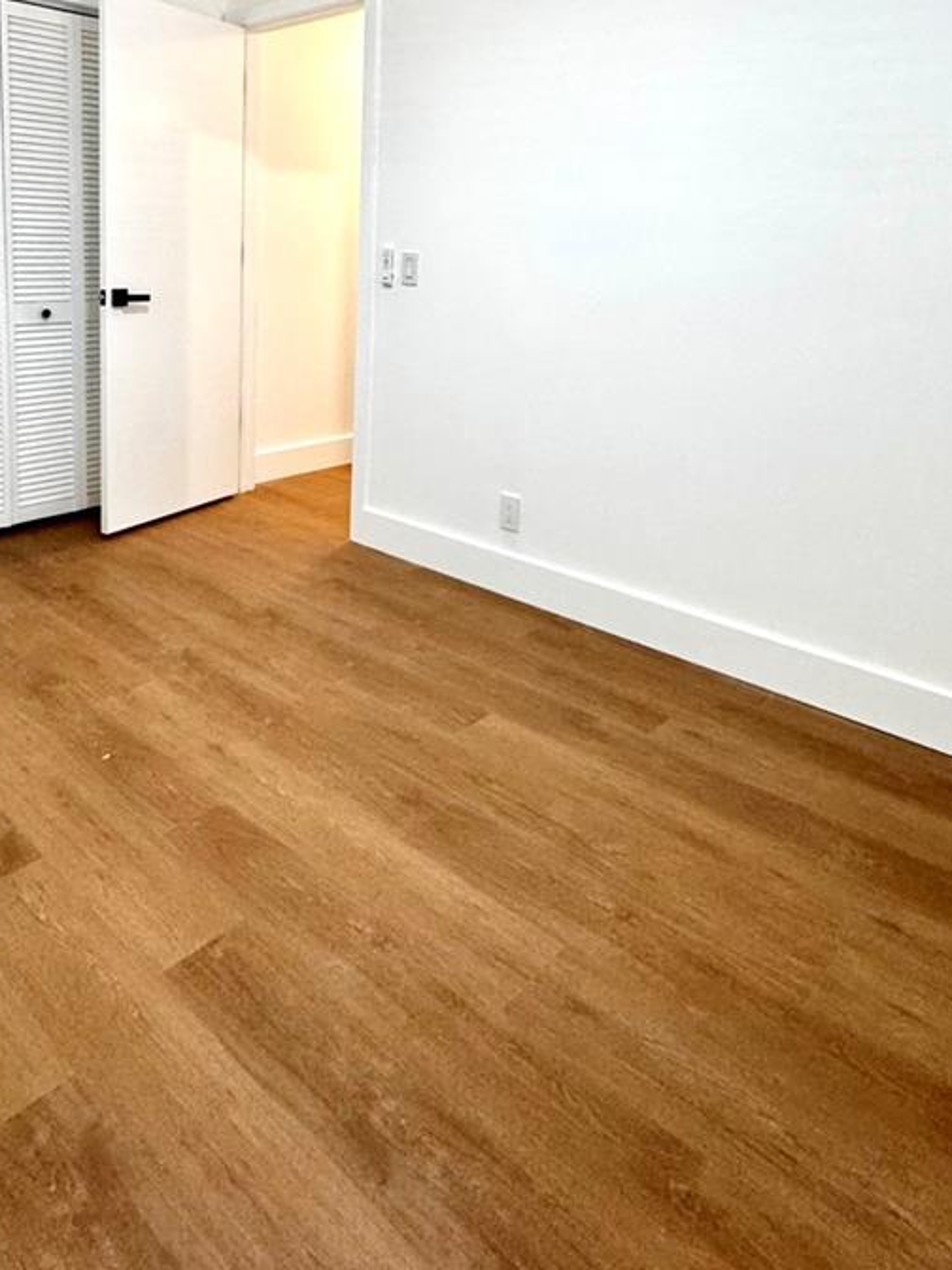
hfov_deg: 53.8
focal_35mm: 25
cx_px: 317
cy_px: 348
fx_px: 917
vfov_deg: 65.9
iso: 250
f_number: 2.2
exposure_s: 1/120
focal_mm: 2.22
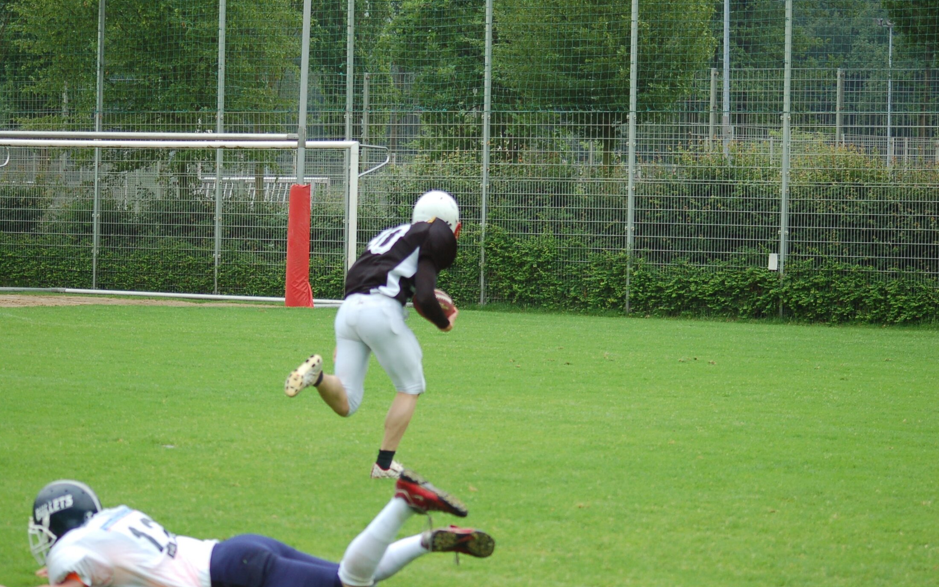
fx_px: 2738
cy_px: 306
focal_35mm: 107
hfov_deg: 19.5
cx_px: 470
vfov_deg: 12.2
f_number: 4
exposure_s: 1/640
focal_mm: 70
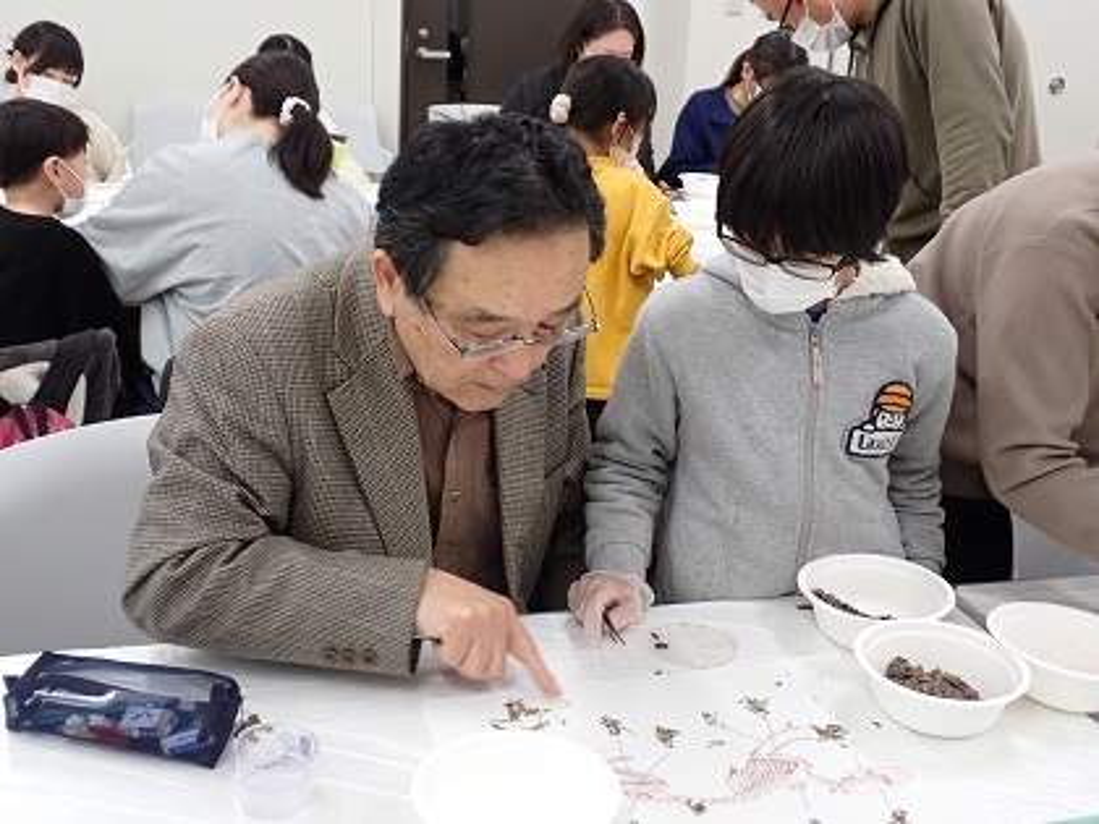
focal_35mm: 41
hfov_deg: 45.8
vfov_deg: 35.1
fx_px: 1302
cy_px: 412
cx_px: 550
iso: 250
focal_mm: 7.31
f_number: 2.8
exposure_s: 1/40
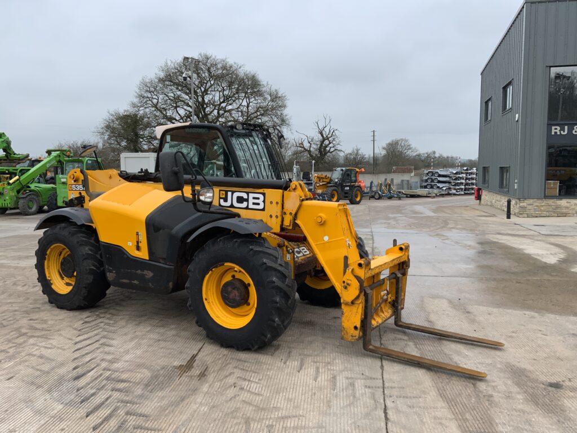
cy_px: 216
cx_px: 288
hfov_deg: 61.7
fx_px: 483
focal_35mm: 29
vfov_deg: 48.2
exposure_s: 1/650
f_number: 1.8
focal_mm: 3
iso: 16
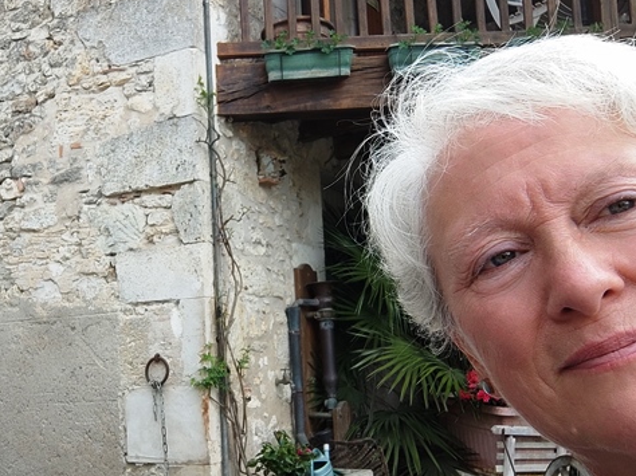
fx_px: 514
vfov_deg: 49.5
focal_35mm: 28
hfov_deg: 61.2
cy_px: 278
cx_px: 189
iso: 50
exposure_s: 1/515
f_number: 2.2
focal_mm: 3.14
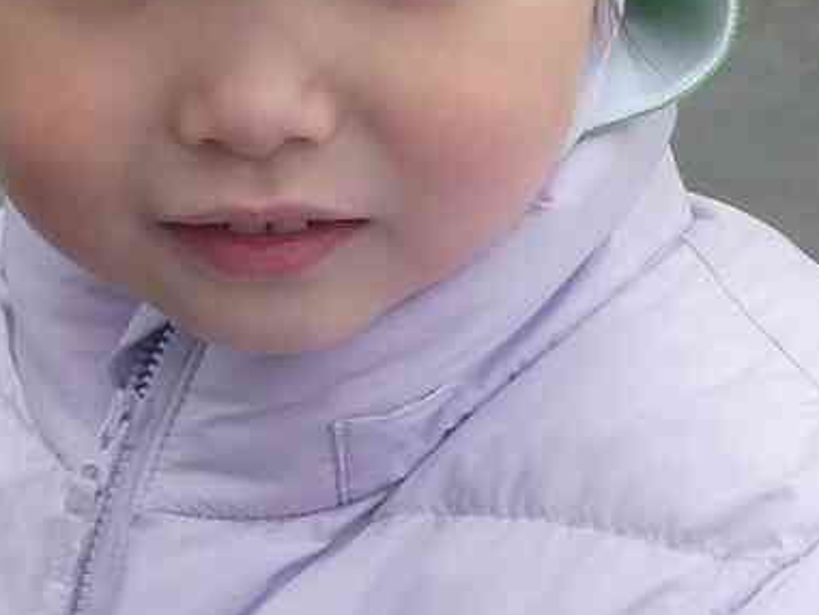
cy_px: 664
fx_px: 2935
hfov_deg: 15.9
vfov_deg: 11.8
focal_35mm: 124
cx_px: 387
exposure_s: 1/200
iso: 80
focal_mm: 4.3
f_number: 3.3
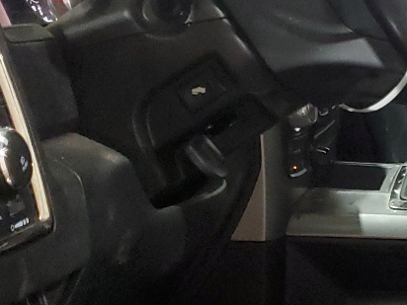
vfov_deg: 14.6
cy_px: 248
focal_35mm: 101
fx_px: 1188
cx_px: 516
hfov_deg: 18.2
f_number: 1.5
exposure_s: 1/40
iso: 348
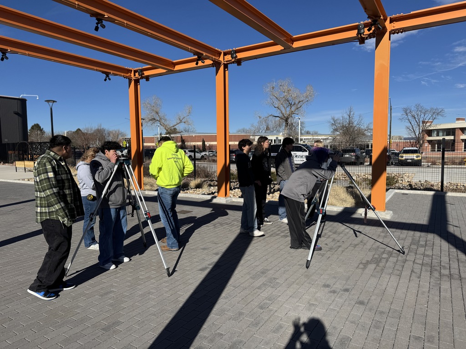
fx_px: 323
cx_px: 233
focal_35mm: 24
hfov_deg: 71.6
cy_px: 174
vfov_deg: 56.8
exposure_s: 1/7092
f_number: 1.78
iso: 80
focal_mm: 6.76
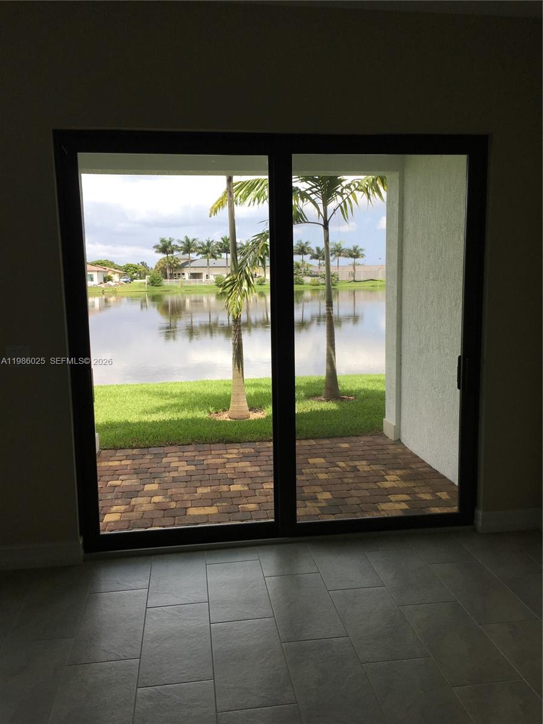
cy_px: 362
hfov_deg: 48.2
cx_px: 272
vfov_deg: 61.7
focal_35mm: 29
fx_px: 607
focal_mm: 4.15
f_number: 2.2
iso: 25
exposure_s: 1/413
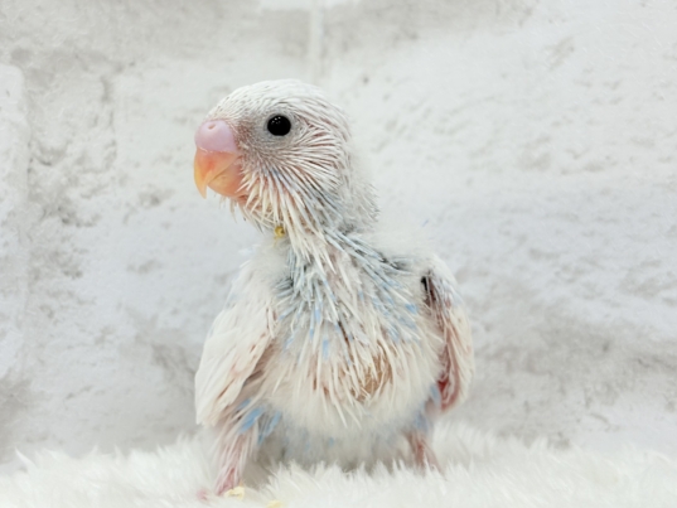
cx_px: 325
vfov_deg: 23.6
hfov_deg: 31.2
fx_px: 1213
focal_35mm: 62
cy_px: 212
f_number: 1.6
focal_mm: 5.96
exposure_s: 1/50
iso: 40
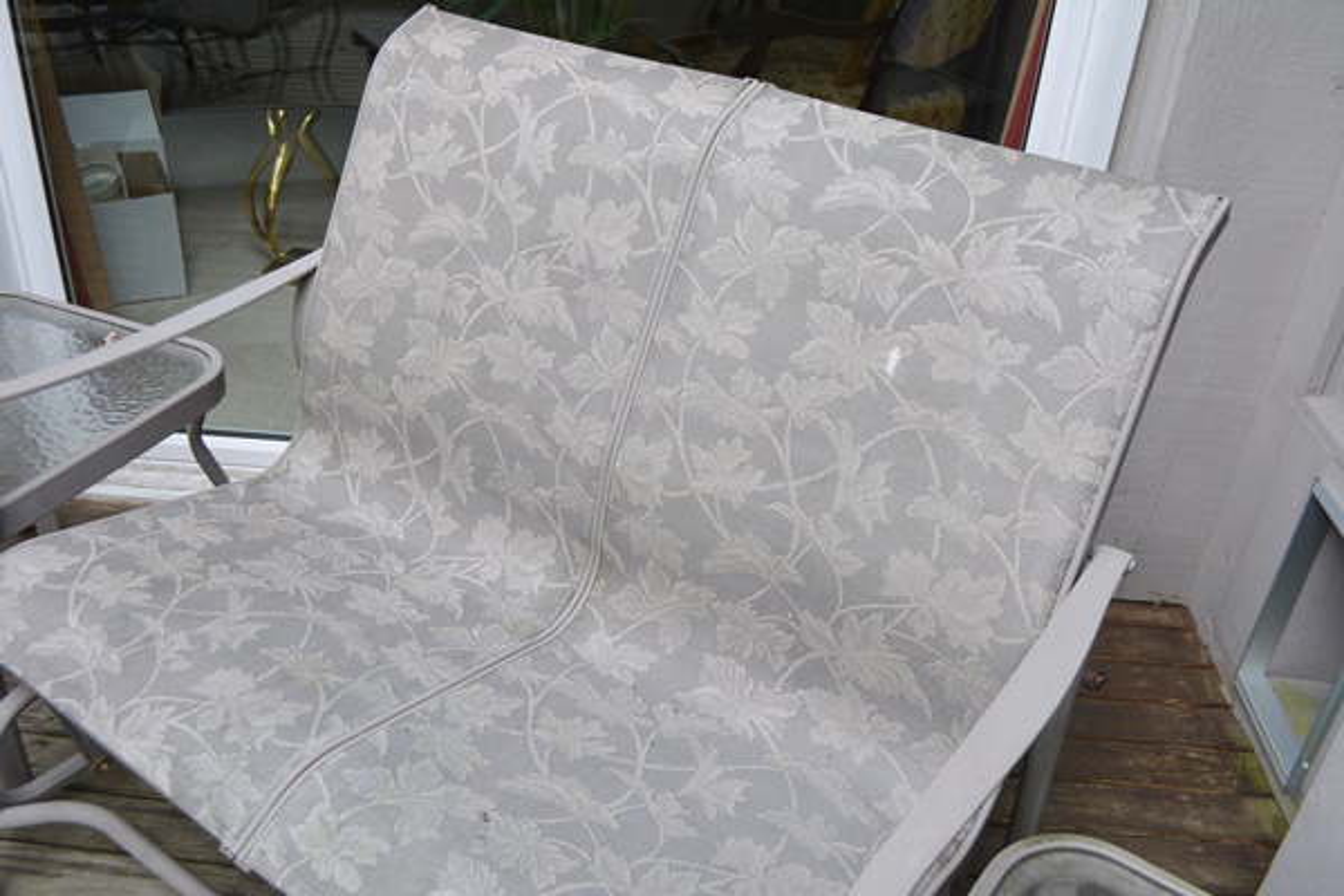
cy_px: 448
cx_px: 672
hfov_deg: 57.2
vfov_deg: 40.0
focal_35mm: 33
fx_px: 1232
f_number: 5.6
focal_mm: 22
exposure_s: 1/125
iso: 200
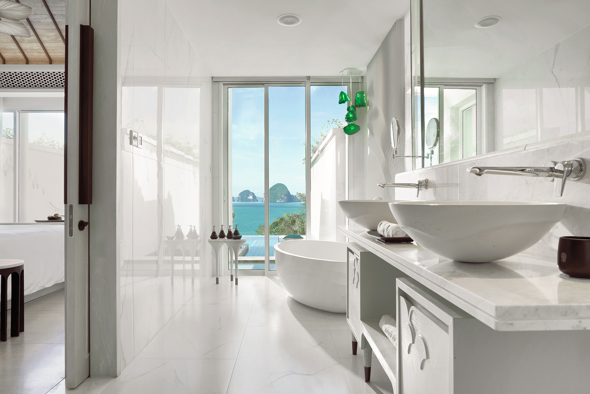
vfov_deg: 51.3
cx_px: 295
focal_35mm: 25
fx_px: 410
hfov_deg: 71.5
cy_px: 197
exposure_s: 1/15
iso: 100
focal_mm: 25
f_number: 8
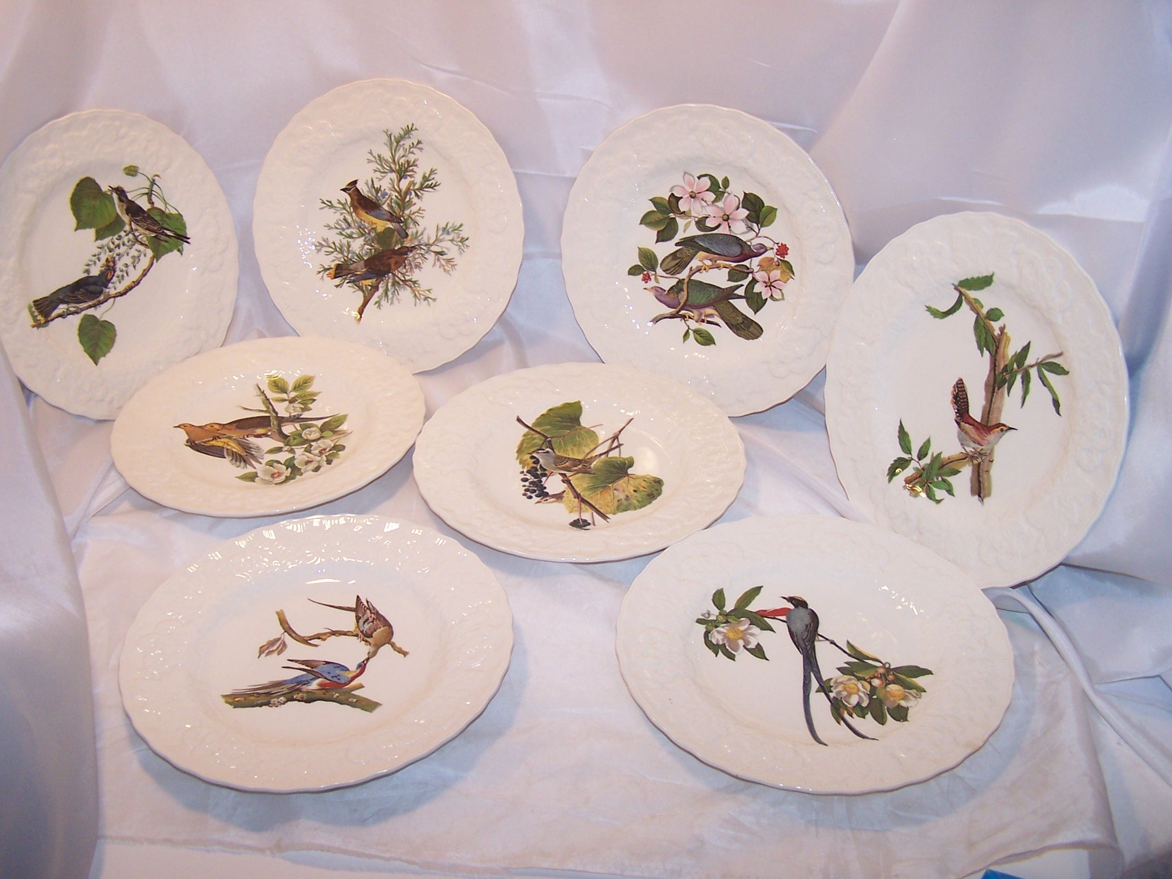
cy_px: 440
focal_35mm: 38
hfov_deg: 49.0
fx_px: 1287
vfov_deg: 37.7
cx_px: 586
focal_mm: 6.3
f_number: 2.8
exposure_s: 1/60
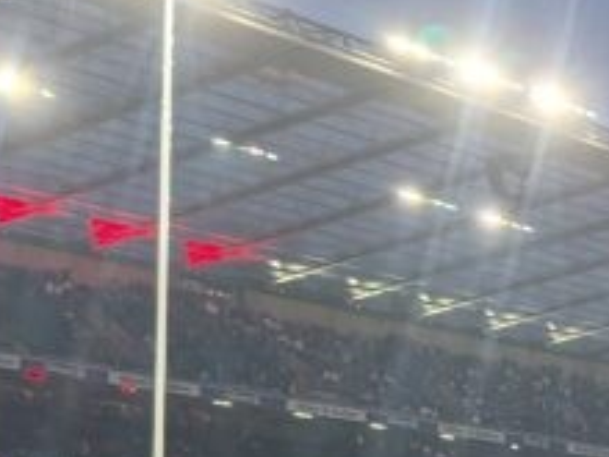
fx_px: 1970
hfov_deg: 14.4
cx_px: 1251
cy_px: 589
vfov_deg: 12.8
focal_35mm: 112
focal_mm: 6.9
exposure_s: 1/346
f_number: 1.68
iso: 19
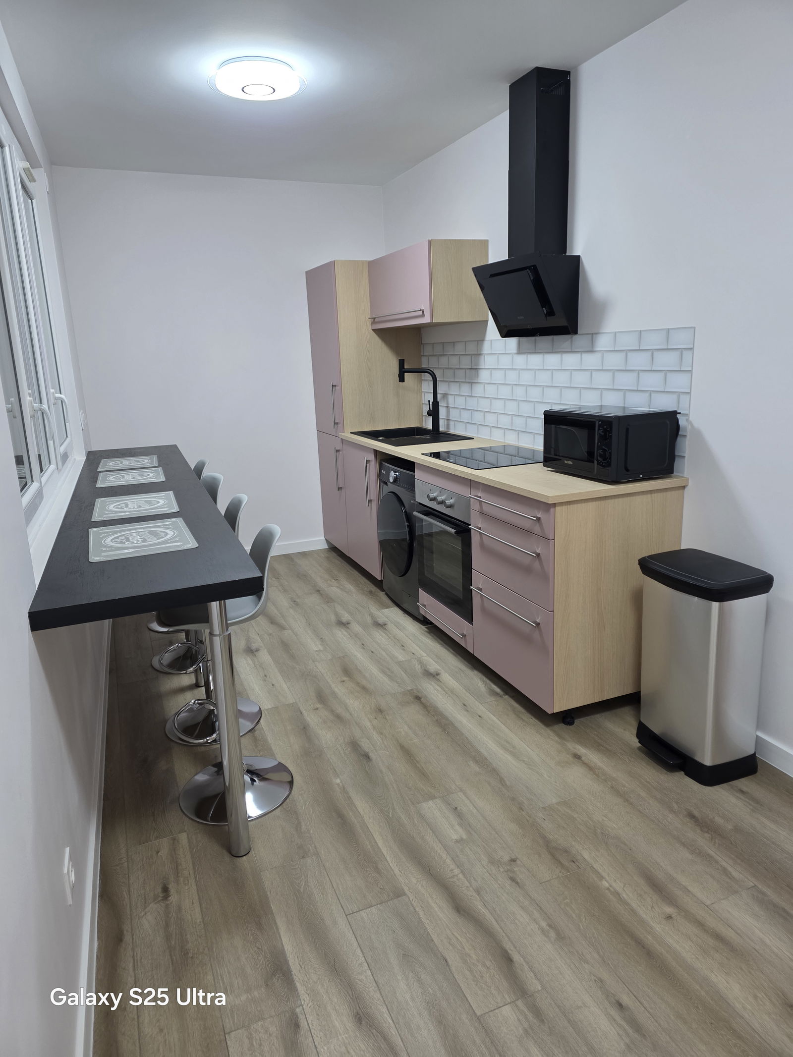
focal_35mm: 23
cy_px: 528
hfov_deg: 58.9
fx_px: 702
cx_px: 396
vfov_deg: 73.9
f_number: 1.7
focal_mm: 6.3
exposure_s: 1/50
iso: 160
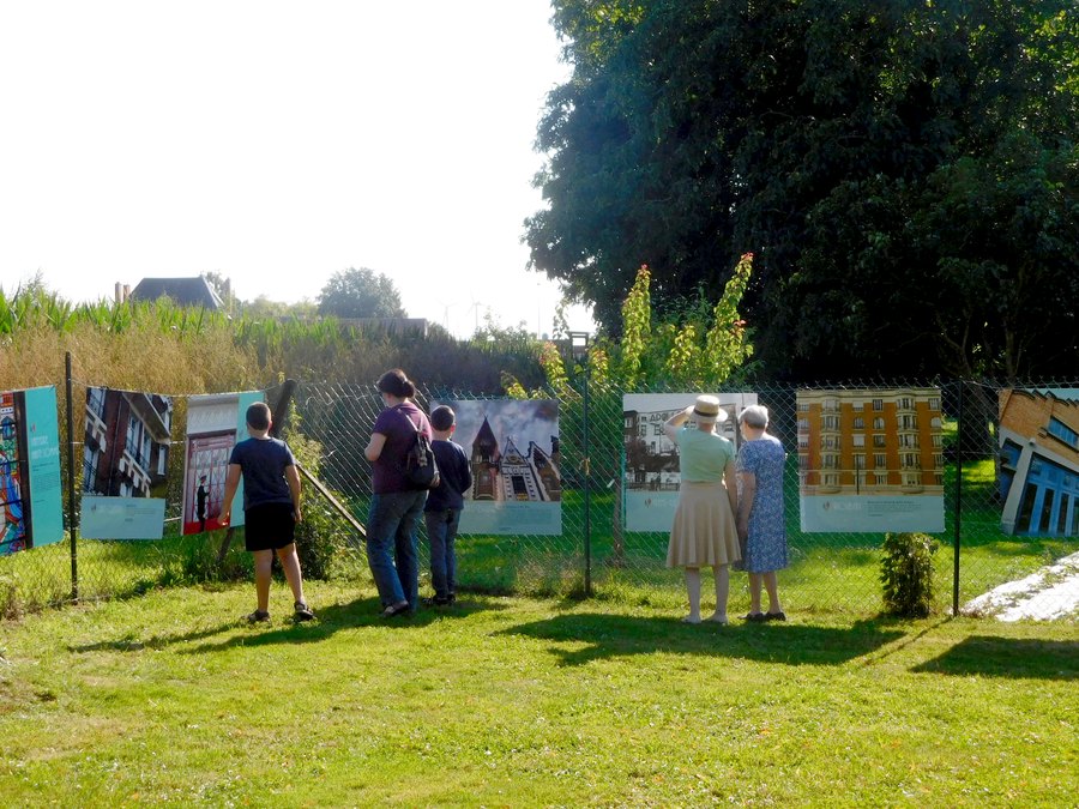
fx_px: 1933
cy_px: 404
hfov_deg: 31.2
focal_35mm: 62
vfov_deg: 23.7
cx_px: 540
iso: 125
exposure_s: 1/640
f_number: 4.4
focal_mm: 11.1
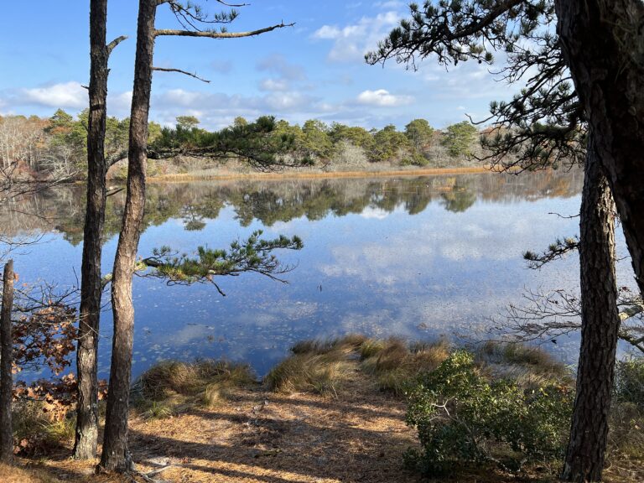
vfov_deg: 53.1
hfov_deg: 67.3
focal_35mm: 26
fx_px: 484
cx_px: 322
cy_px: 242
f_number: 1.5
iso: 50
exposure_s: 1/2208
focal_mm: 5.7
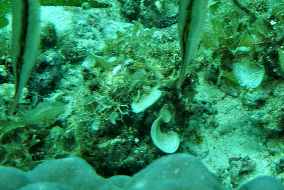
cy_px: 30
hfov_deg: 20.9
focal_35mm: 97
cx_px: 209
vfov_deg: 14.0
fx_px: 765
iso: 250
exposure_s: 1/125
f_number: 8
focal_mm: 33
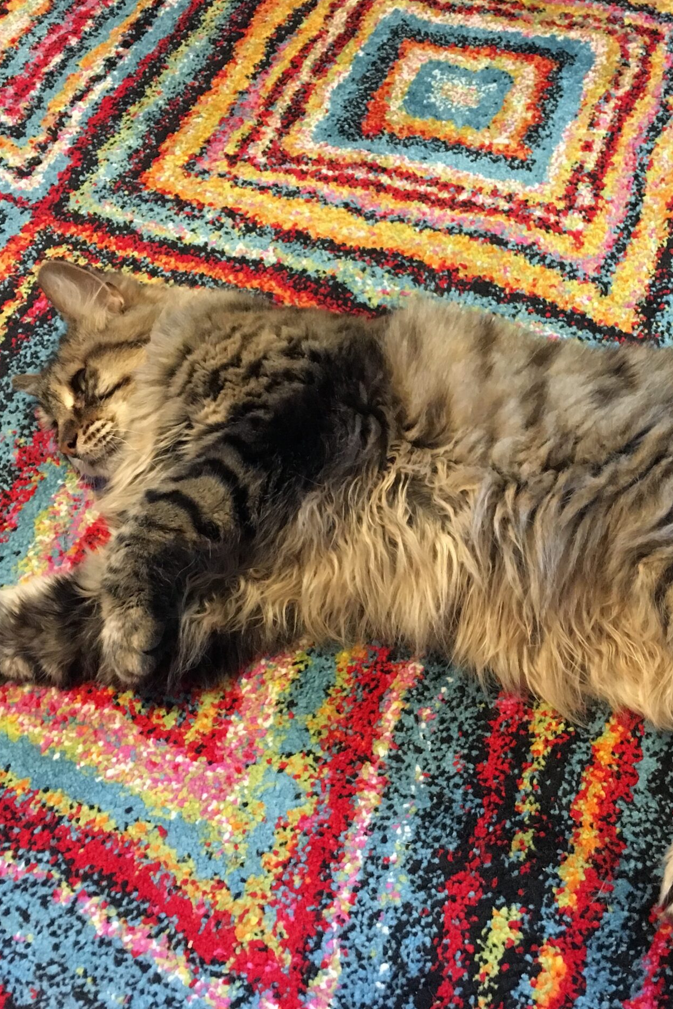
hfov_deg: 32.1
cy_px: 509
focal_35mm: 41
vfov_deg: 47.4
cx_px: 499
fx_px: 1149
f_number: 2.2
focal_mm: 4.15
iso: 250
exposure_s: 1/15
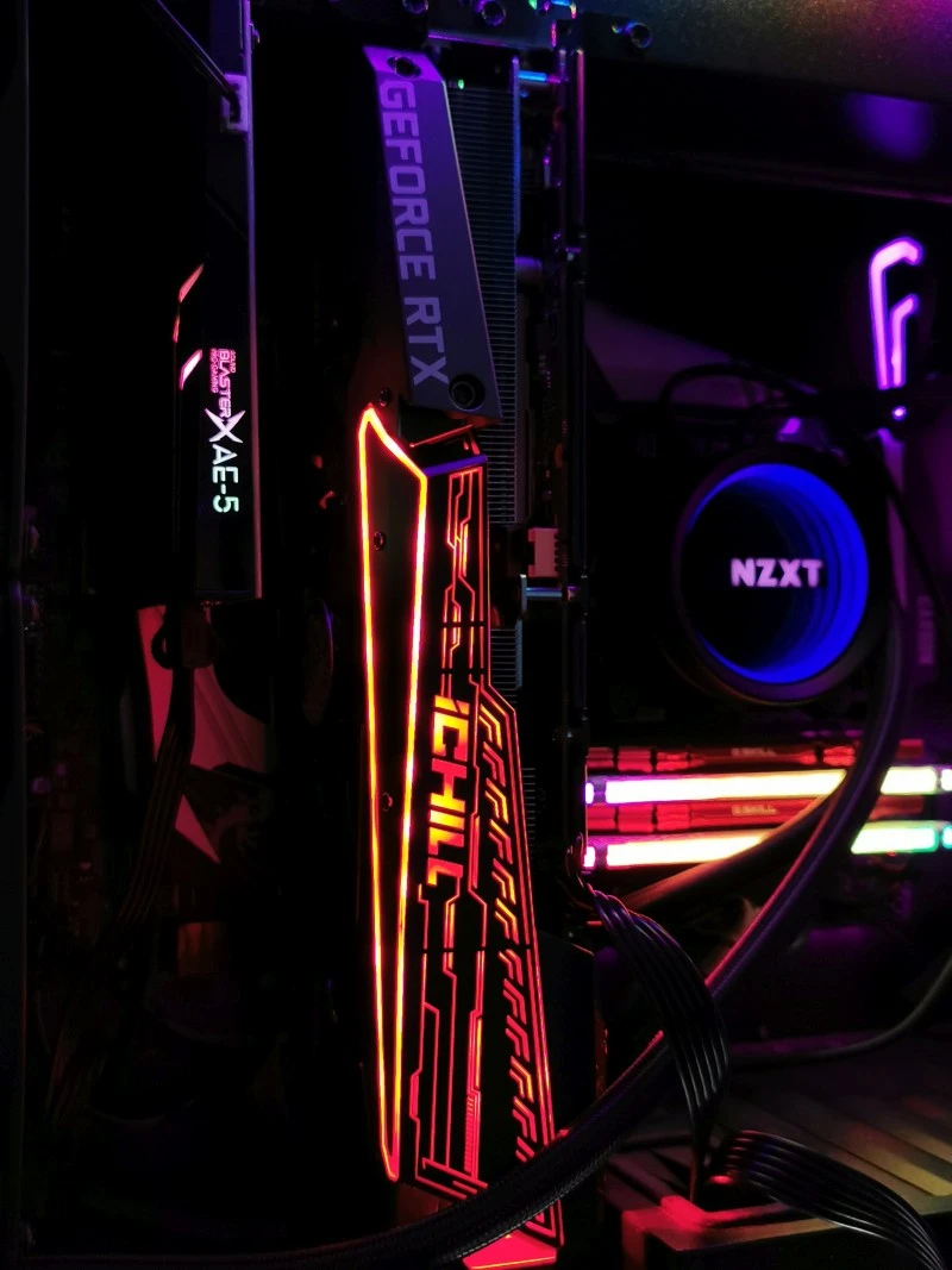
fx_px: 1504
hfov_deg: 35.1
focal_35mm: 41
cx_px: 476
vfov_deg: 45.8
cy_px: 635
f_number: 1.6
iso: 160
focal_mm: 5.56
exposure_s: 1/120
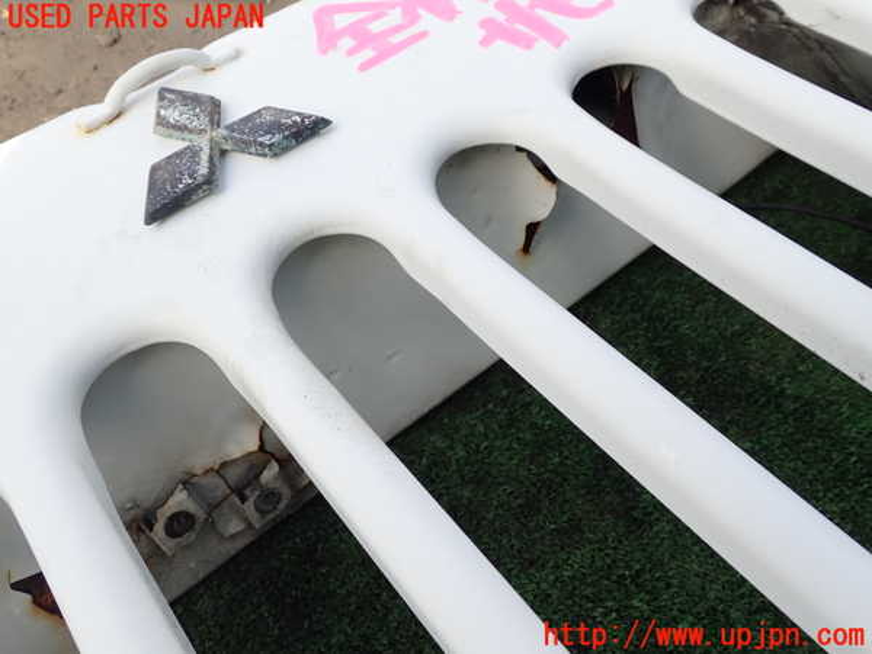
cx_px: 436
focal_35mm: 30
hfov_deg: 60.0
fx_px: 756
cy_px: 327
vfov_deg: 46.8
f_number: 3.2
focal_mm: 5.4
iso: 100
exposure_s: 1/320
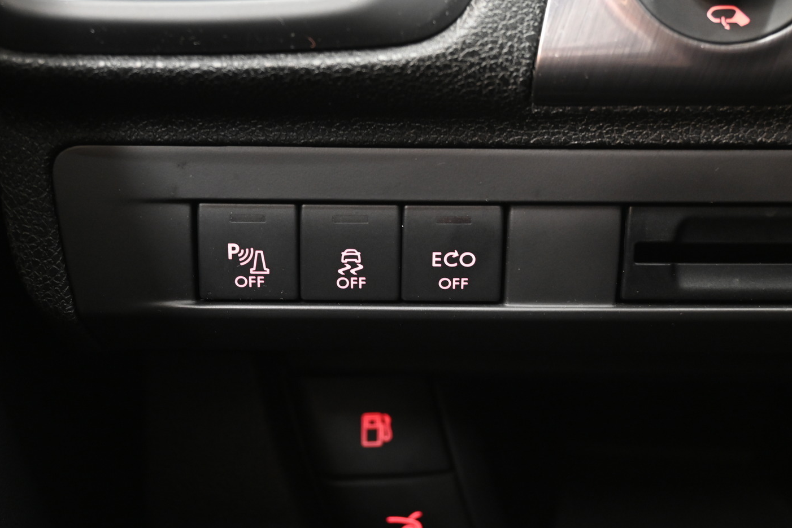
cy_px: 254
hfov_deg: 37.6
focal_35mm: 53
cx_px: 364
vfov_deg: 25.6
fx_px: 1163
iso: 1600
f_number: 4.8
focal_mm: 30.5
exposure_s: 1/8
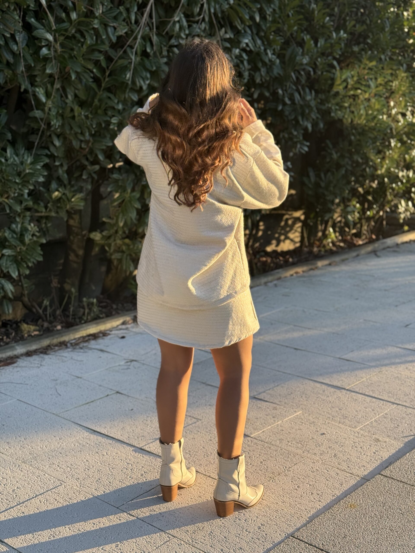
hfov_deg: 30.3
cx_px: 208
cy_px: 276
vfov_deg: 39.7
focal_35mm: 48
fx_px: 767
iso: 80
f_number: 1.78
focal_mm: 6.76
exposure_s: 1/1100
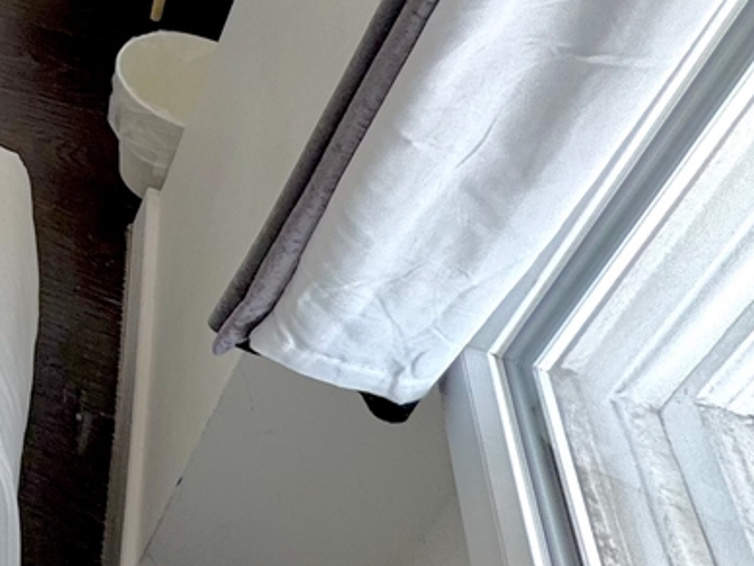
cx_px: -497
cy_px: -163
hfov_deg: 24.1
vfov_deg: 24.6
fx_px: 1133
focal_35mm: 52
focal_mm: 2.22
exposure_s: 1/99
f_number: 2.2
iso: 50
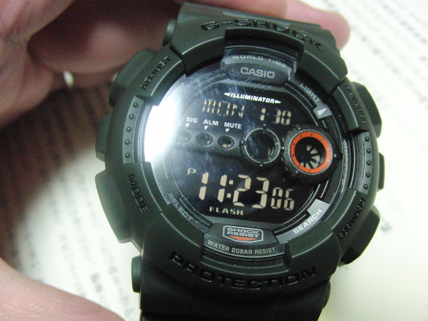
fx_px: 457
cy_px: 160
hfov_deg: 50.1
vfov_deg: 38.7
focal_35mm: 37
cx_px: 214
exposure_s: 1/80
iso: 800
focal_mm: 6.42
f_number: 3.6
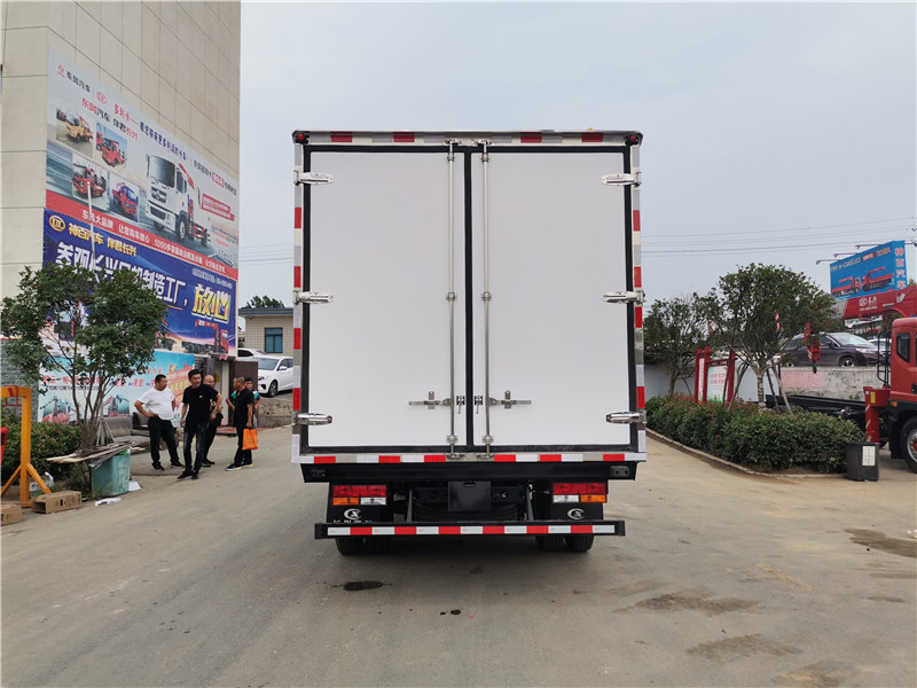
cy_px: 344
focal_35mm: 26
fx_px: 689
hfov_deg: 67.3
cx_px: 458
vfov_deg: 53.1
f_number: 1.8
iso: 50
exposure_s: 1/280
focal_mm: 4.75
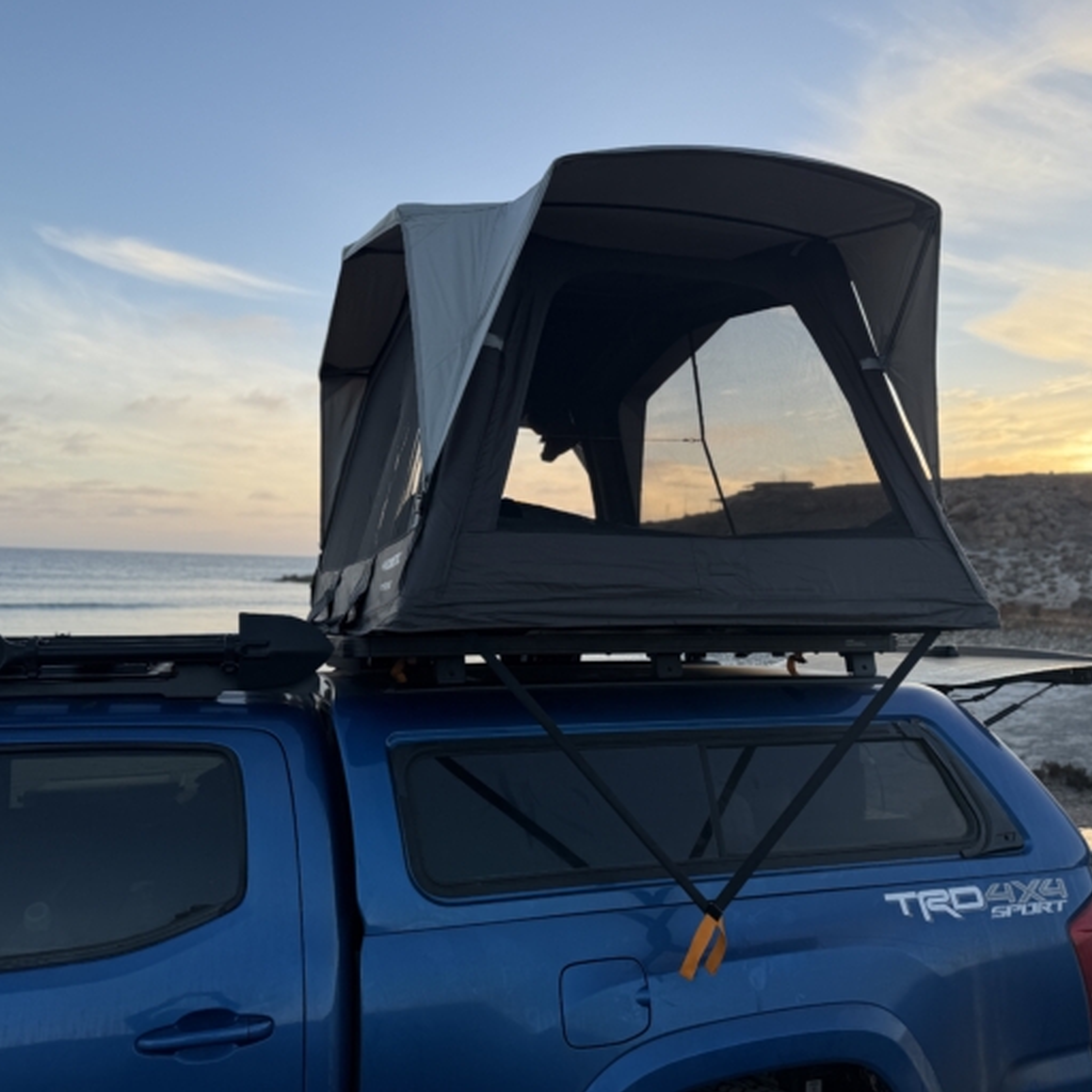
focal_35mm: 29
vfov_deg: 55.6
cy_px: 534
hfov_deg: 55.6
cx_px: 520
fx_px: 1035
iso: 80
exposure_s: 1/979
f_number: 1.78
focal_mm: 6.76
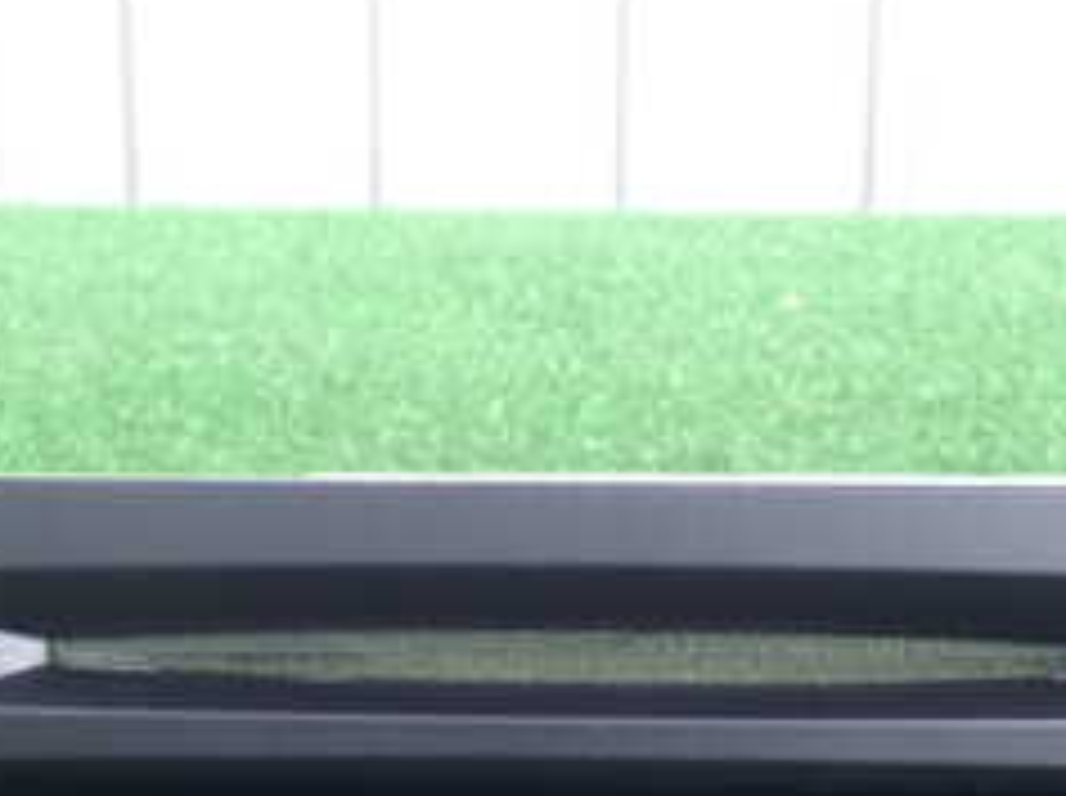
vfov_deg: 14.0
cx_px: 598
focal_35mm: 104
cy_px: 729
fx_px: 3198
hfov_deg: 18.9
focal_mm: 7.31
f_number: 2.8
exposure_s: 1/60
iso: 200
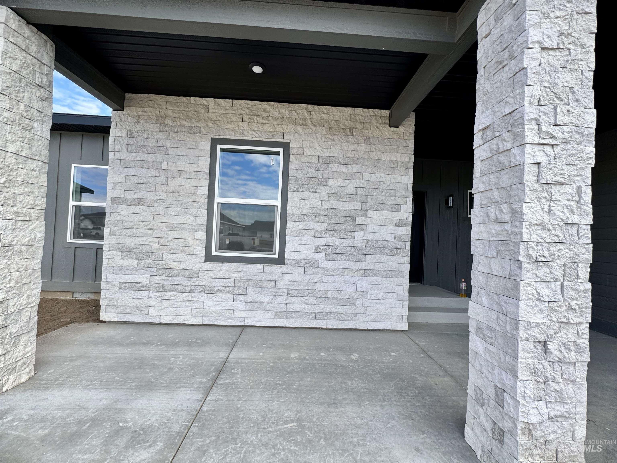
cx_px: 308
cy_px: 232
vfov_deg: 85.7
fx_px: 250
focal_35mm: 14
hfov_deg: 102.1
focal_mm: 2.22
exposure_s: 1/492
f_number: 2.2
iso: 40
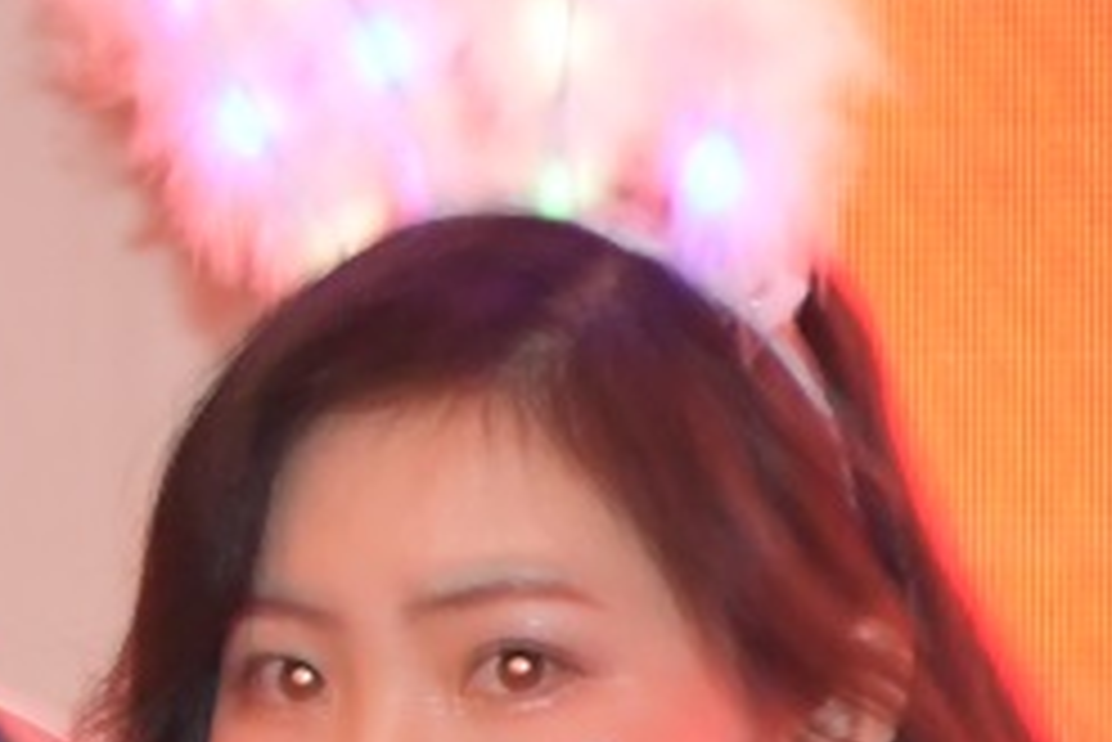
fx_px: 30380
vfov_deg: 1.4
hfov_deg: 2.1
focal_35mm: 983
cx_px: -734
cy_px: 1084
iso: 3200
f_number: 5.6
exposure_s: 1/60
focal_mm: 150
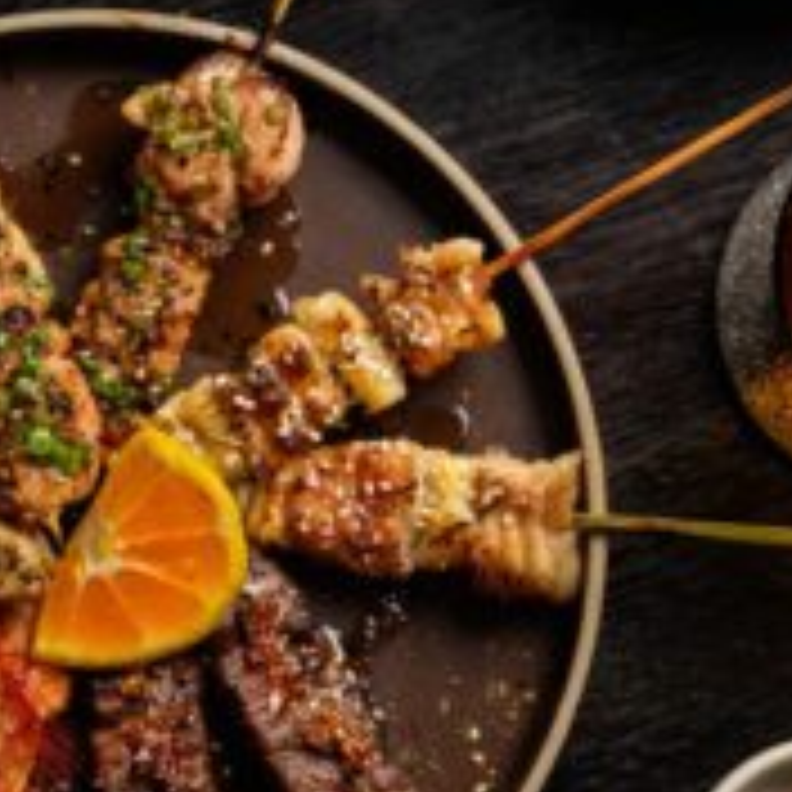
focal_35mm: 194
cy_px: 567
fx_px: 5022
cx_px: 86
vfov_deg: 9.0
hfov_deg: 9.0
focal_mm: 44.4
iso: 1600
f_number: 8
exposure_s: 1/30
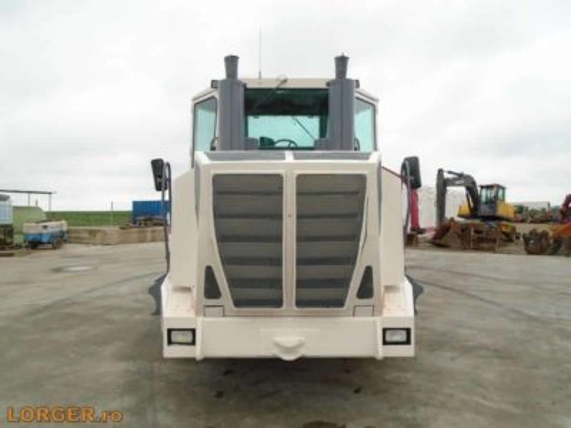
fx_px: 429
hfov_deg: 67.3
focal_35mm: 26
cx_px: 286
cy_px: 214
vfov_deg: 53.1
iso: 100
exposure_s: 1/250
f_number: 3.2
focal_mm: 4.6
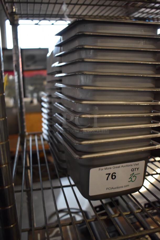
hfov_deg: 40.0
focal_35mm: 33
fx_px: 220
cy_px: 120
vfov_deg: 57.2
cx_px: 80
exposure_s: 1/125
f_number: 3.8
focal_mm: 22
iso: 1400
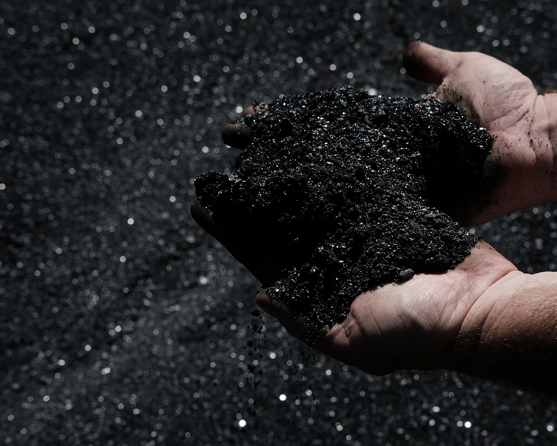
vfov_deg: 25.4
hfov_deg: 31.4
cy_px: 223
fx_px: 989
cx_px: 326
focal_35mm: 60
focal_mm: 35
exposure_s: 1/480
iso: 200
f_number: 10
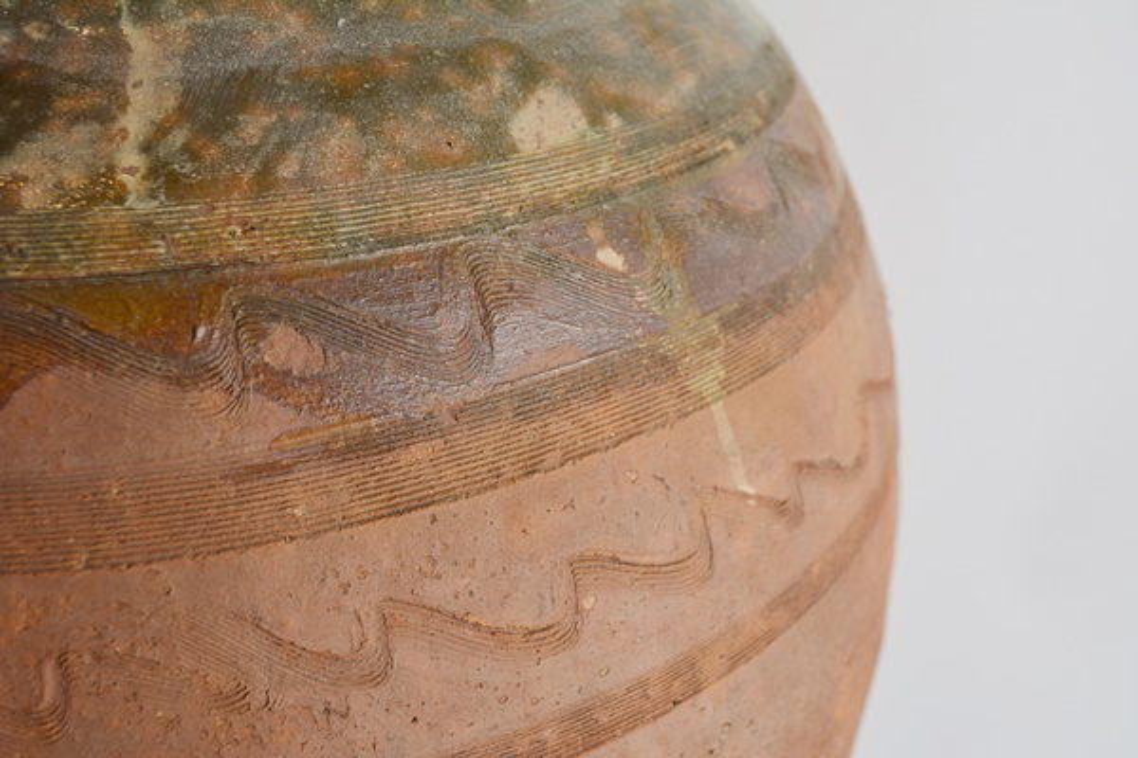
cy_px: 379
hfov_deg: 46.4
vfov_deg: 31.9
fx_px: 1328
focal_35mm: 42
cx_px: 569
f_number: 5.6
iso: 320
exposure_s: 1/125
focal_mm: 28
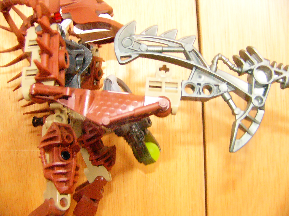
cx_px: 144
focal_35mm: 35
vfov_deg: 40.7
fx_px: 292
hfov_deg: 52.6
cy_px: 108
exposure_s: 1/1.6
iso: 400
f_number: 2.8
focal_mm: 4.6
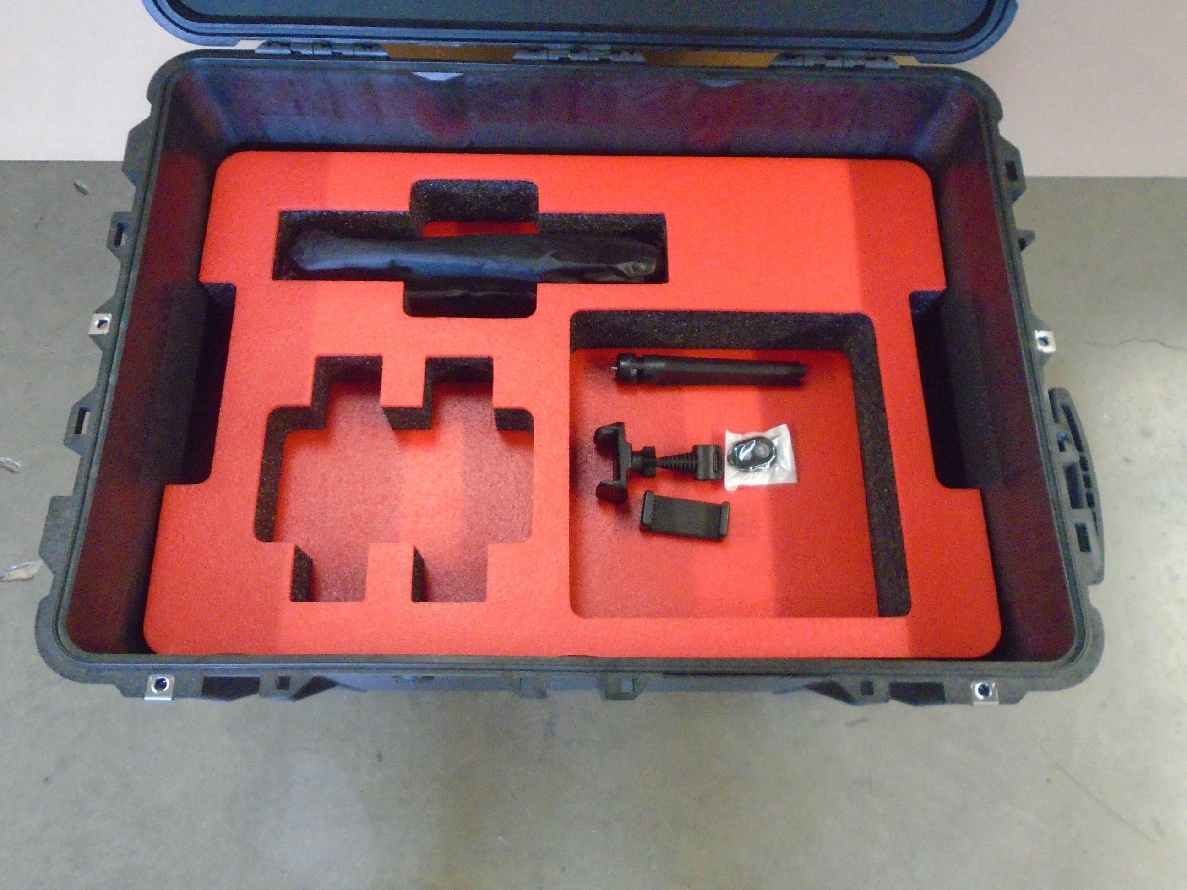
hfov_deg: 67.3
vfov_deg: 53.1
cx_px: 594
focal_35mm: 26
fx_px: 892
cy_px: 445
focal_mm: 4.6
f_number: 3.2
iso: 800
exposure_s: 1/20
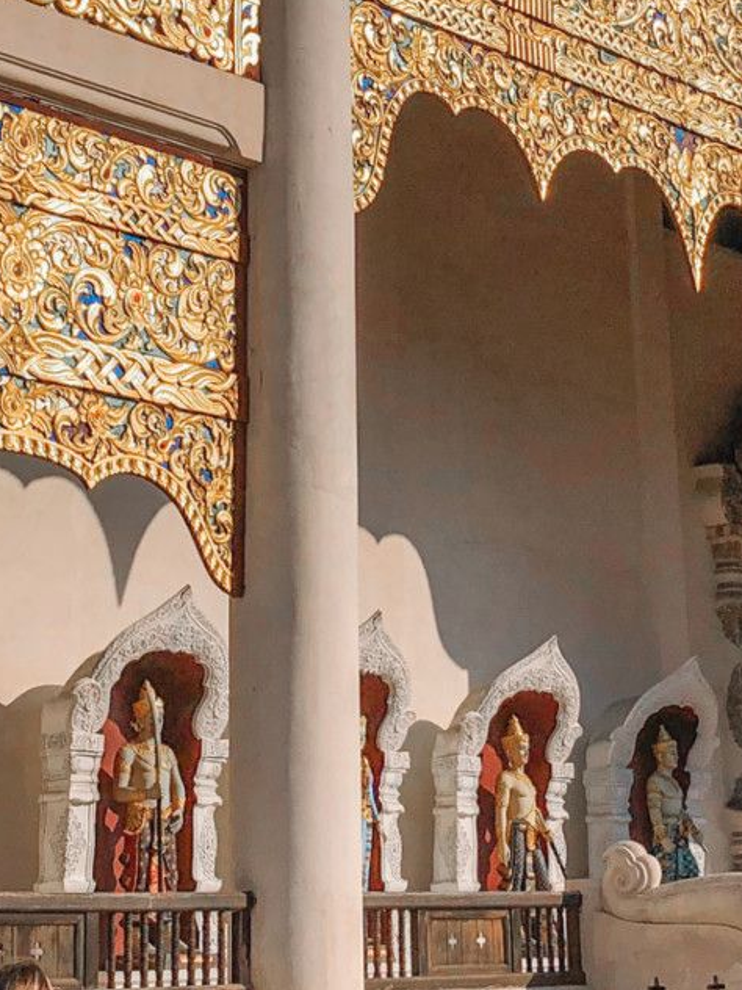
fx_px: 2429
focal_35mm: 85
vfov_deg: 22.7
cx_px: 466
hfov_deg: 17.3
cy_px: 193
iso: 20
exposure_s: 1/5300
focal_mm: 4
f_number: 1.8
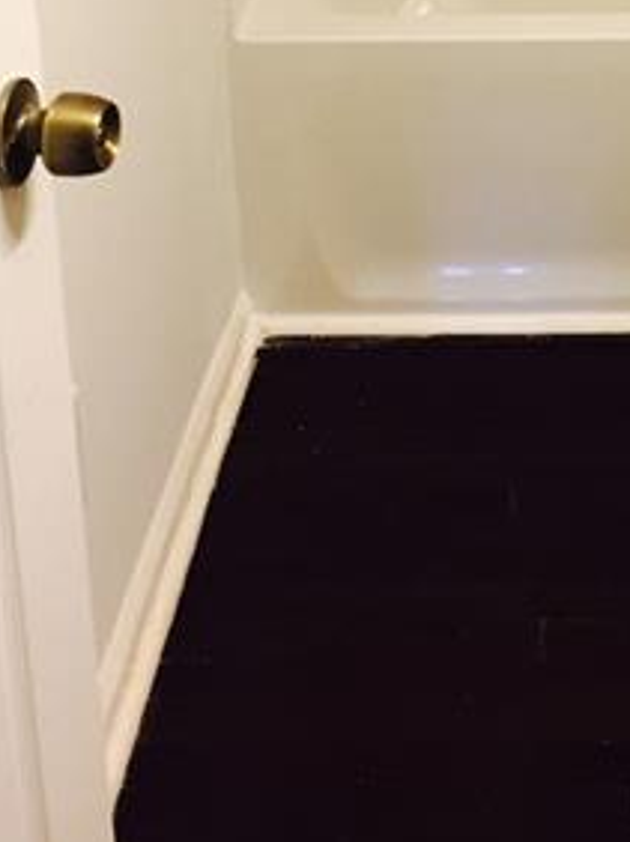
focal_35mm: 79
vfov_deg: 22.4
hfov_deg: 18.3
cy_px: -215
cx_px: 594
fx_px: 1920
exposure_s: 1/30
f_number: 2.2
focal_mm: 4.15
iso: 64
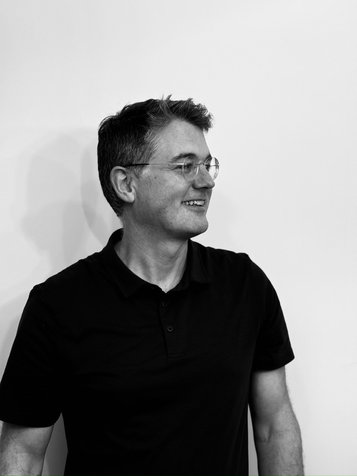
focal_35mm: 48
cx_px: 178
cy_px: 238
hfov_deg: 30.3
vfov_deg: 39.7
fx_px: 660
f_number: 1.78
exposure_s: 1/50
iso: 160
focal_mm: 6.76
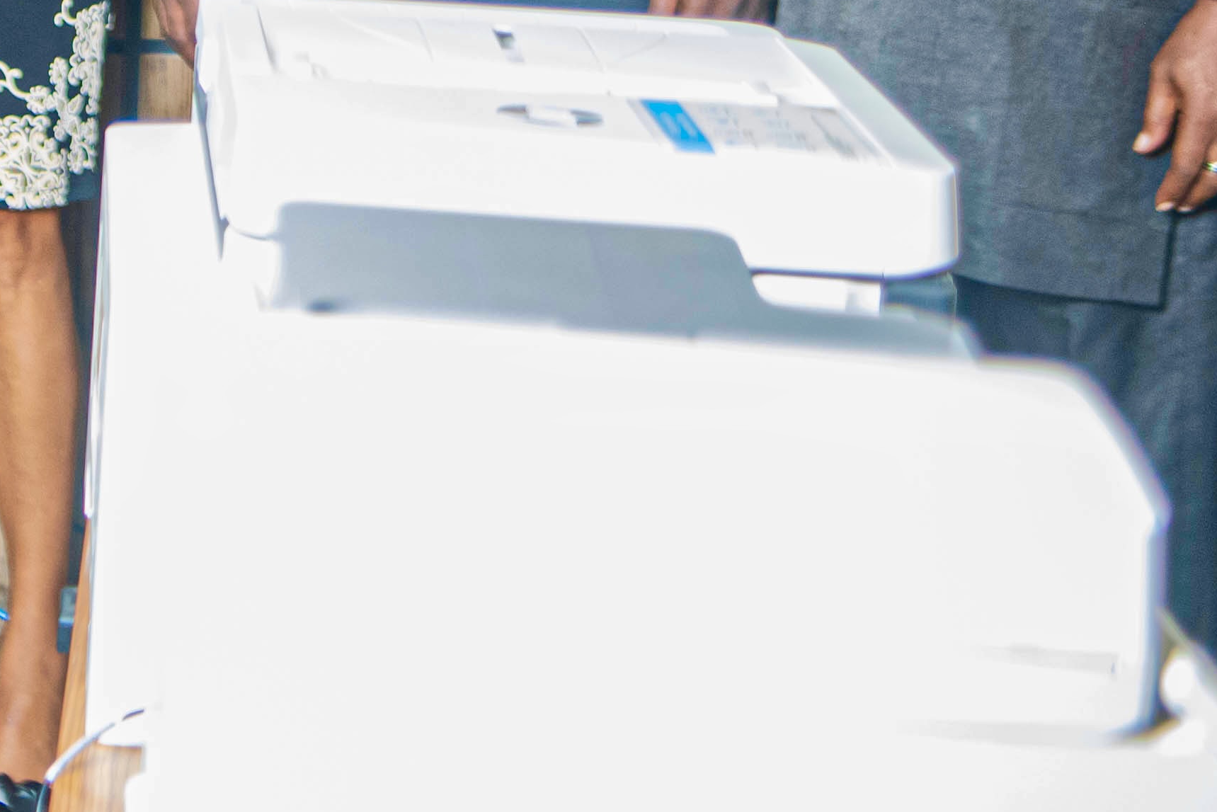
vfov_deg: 9.5
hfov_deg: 14.4
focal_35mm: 140
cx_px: -21
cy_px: -374
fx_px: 4734
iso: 1000
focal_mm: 40
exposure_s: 1/100
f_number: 3.2
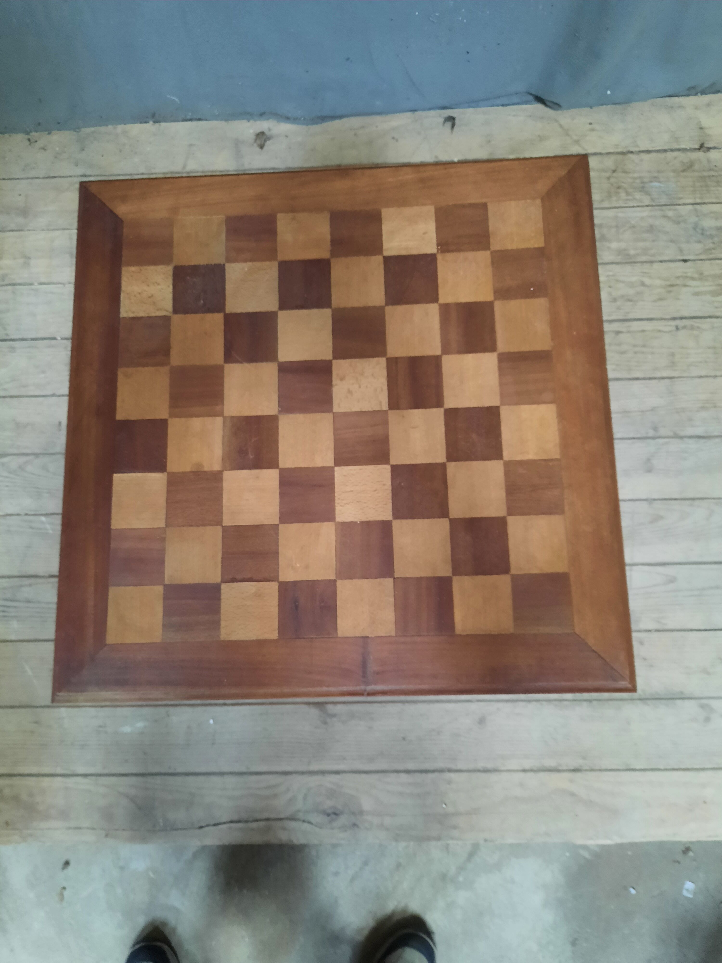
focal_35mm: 25
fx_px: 695
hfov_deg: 54.9
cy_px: 482
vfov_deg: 69.4
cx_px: 361
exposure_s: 1/25
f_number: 2
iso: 400
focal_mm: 4.6
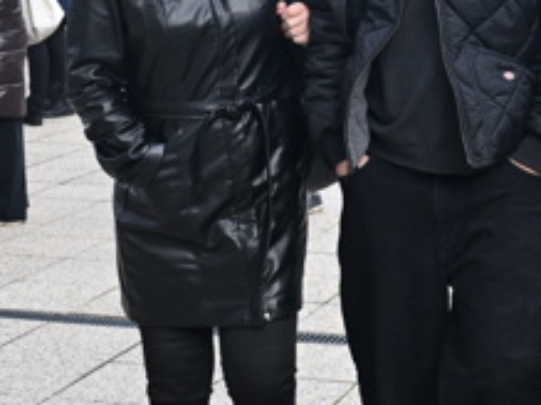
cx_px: 400
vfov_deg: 13.6
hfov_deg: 18.0
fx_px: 1703
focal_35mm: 109
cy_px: 153
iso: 1250
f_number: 4.5
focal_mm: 24
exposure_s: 1/1600
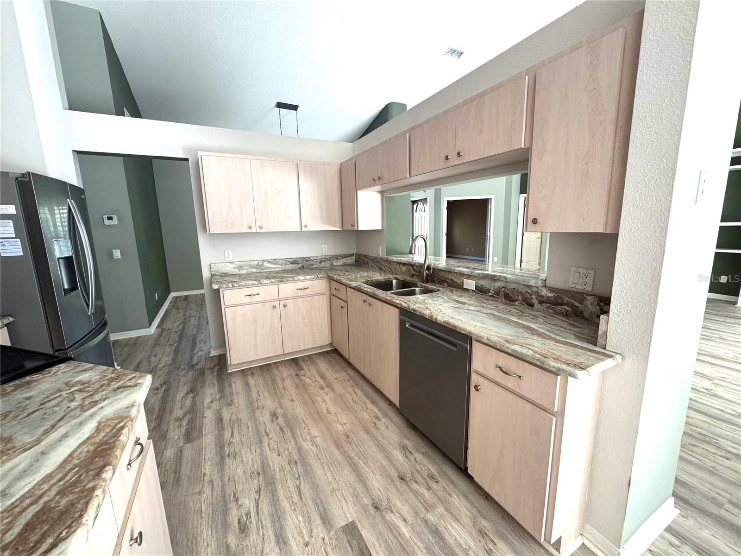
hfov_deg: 102.1
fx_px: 300
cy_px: 278
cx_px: 370
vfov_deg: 85.7
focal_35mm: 14
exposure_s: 1/99
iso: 200
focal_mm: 2.22
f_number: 2.2
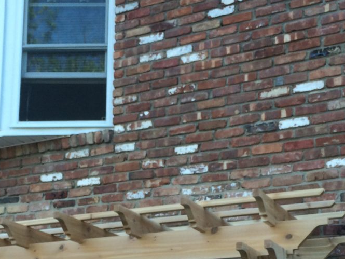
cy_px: 253
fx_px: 668
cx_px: 150
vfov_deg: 21.3
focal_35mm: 67
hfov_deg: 28.9
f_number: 2.2
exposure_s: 1/270
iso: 32
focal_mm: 4.15
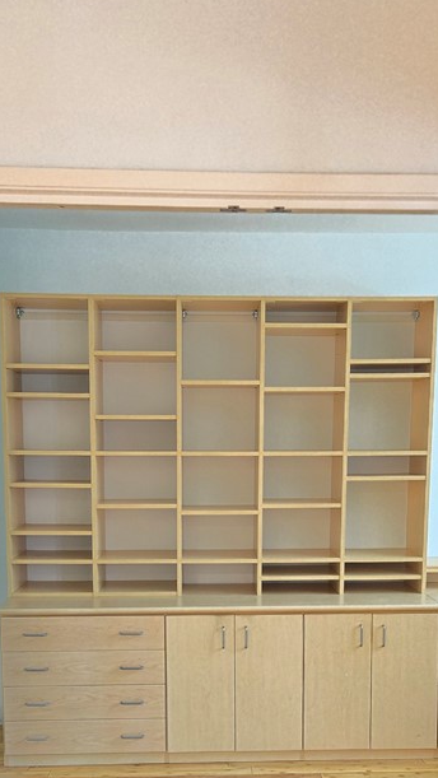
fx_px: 867
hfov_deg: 28.3
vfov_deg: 47.1
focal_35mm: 42
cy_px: 555
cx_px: 241
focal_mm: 5.4
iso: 500
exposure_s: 1/120
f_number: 1.8
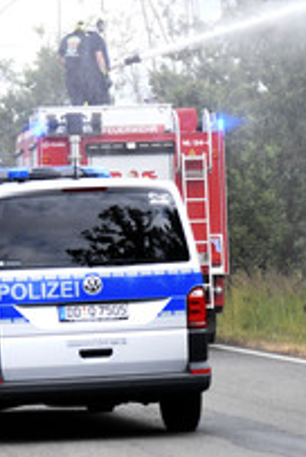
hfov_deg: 4.8
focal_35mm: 288
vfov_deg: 7.1
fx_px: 3659
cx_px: 165
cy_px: 196
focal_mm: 130
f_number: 5
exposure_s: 1/8000
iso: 6400
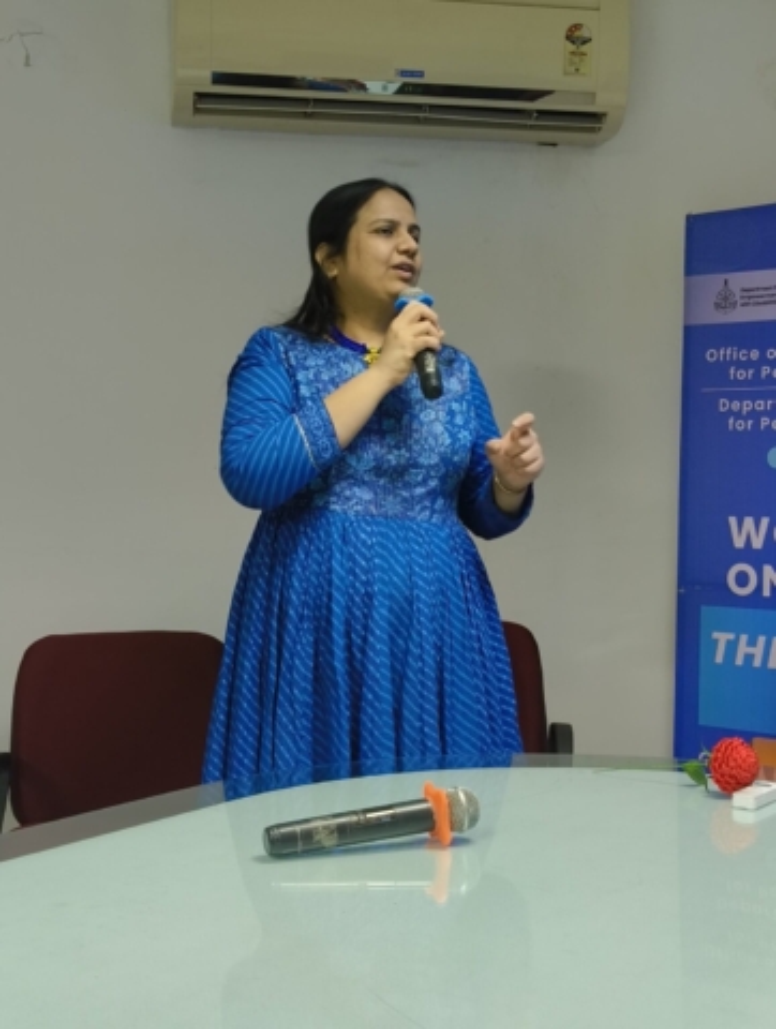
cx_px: 388
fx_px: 1489
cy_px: 514
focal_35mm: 50
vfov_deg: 38.1
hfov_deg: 29.2
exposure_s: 1/50
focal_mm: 5.56
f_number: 1.87
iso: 431
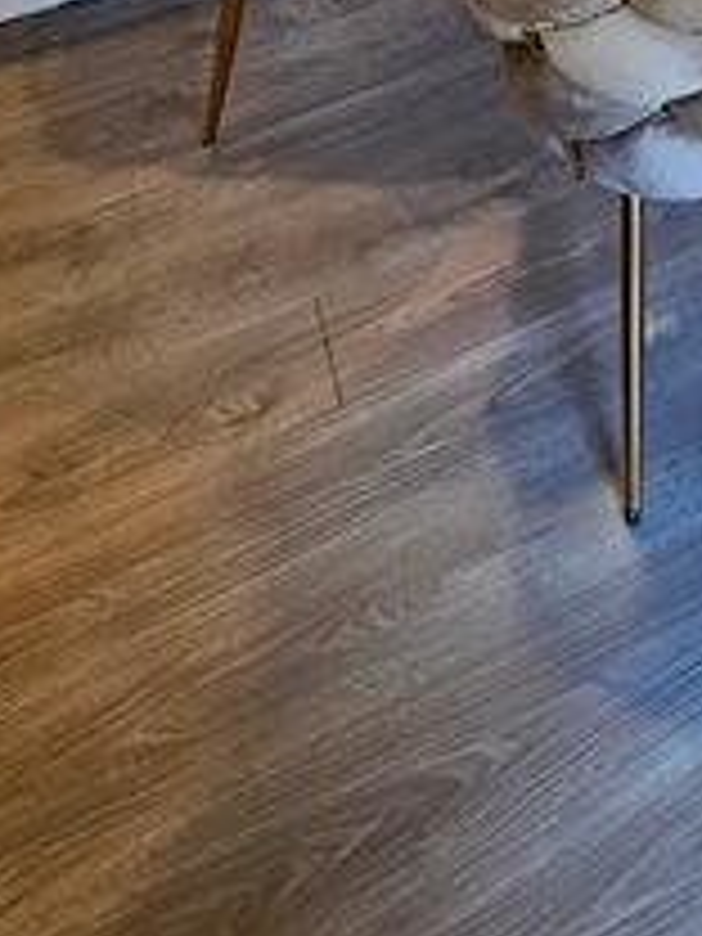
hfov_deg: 22.0
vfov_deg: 30.9
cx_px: 1156
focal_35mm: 50
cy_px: -243
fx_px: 1352
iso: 400
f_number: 2.2
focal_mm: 2.2
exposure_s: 1/50
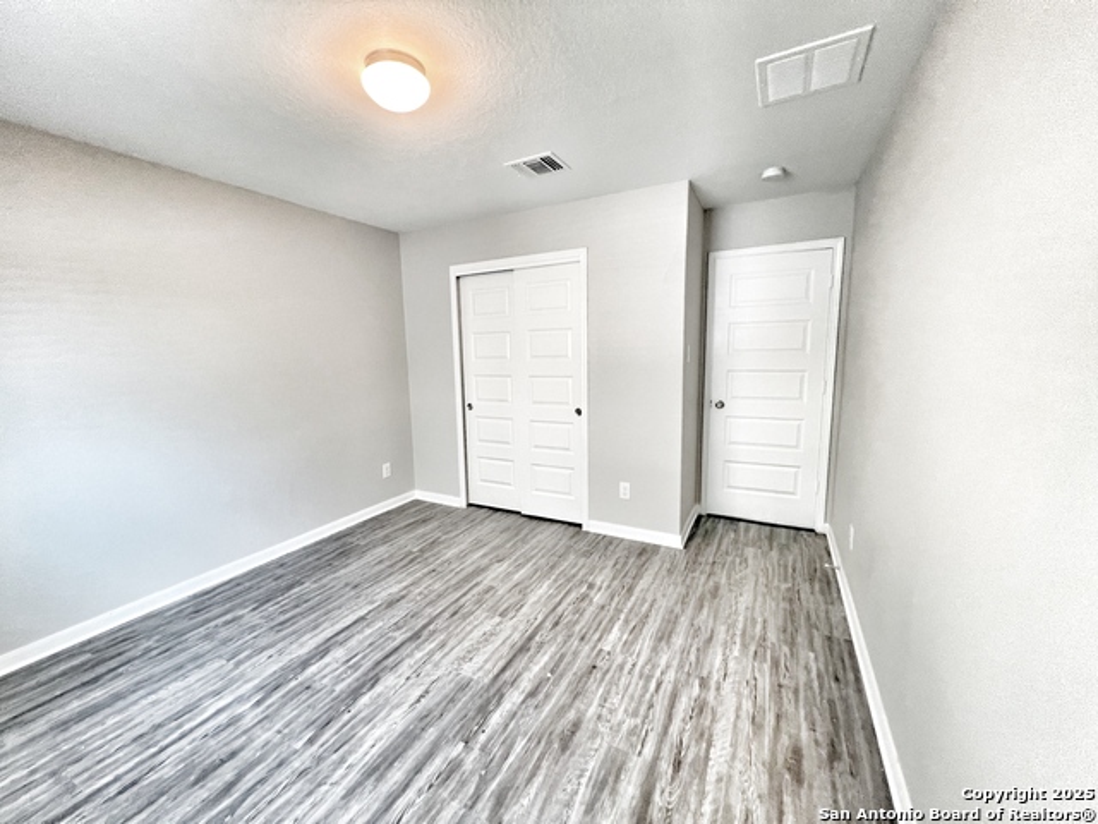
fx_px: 412
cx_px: 549
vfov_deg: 89.9
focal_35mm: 13
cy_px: 412
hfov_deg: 106.2
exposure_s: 1/60
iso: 250
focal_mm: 1.57
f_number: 1.8
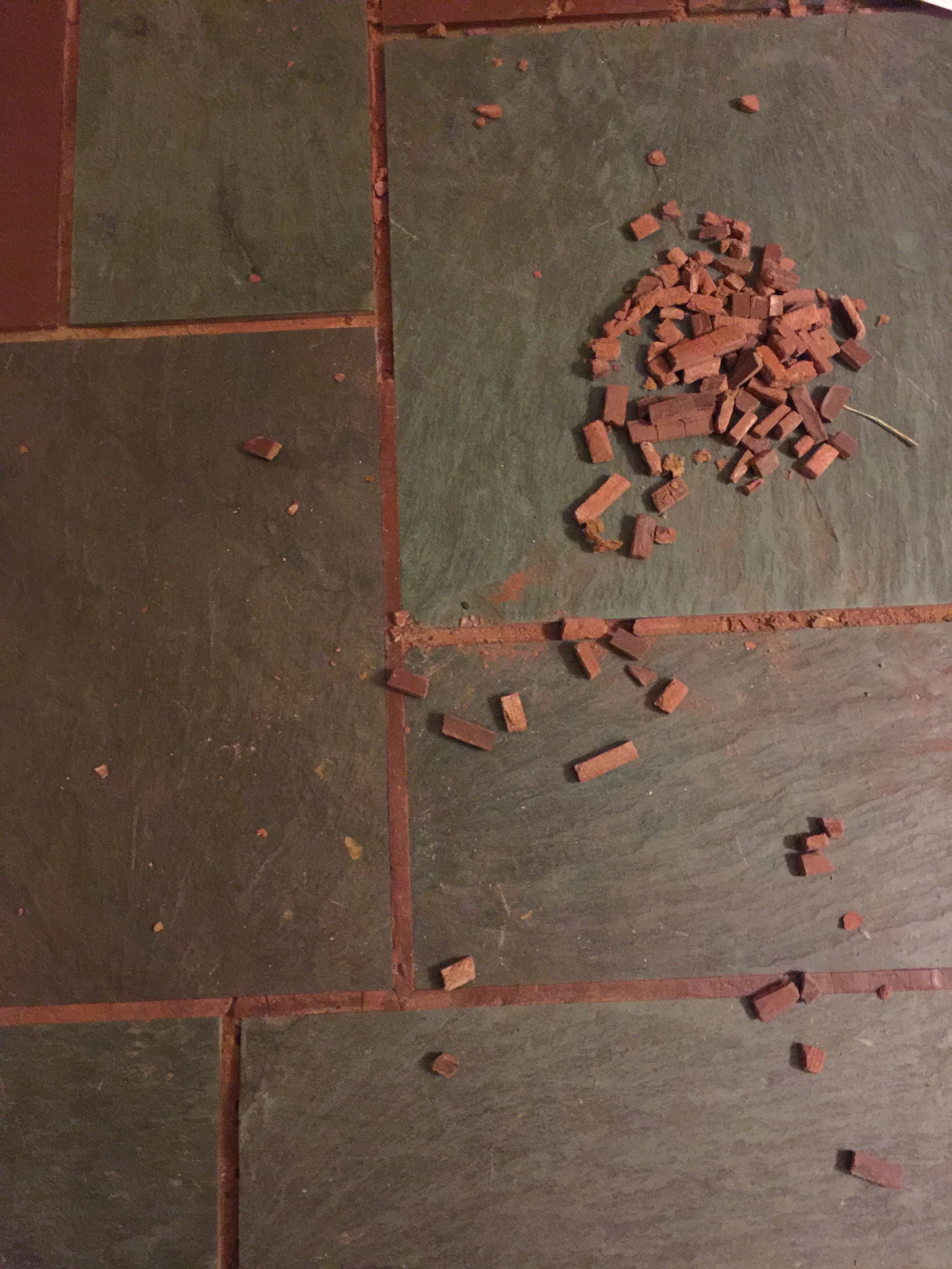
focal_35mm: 29
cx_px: 476
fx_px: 1063
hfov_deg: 48.2
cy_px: 634
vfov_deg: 61.7
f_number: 2.2
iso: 200
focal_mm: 4.15
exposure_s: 1/4
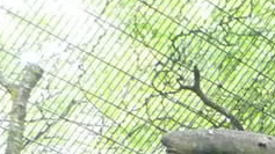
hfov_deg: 8.9
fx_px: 1501
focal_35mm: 206
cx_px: 765
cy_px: 663
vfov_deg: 5.1
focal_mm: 4.7
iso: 400
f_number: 3.3
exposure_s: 1/60
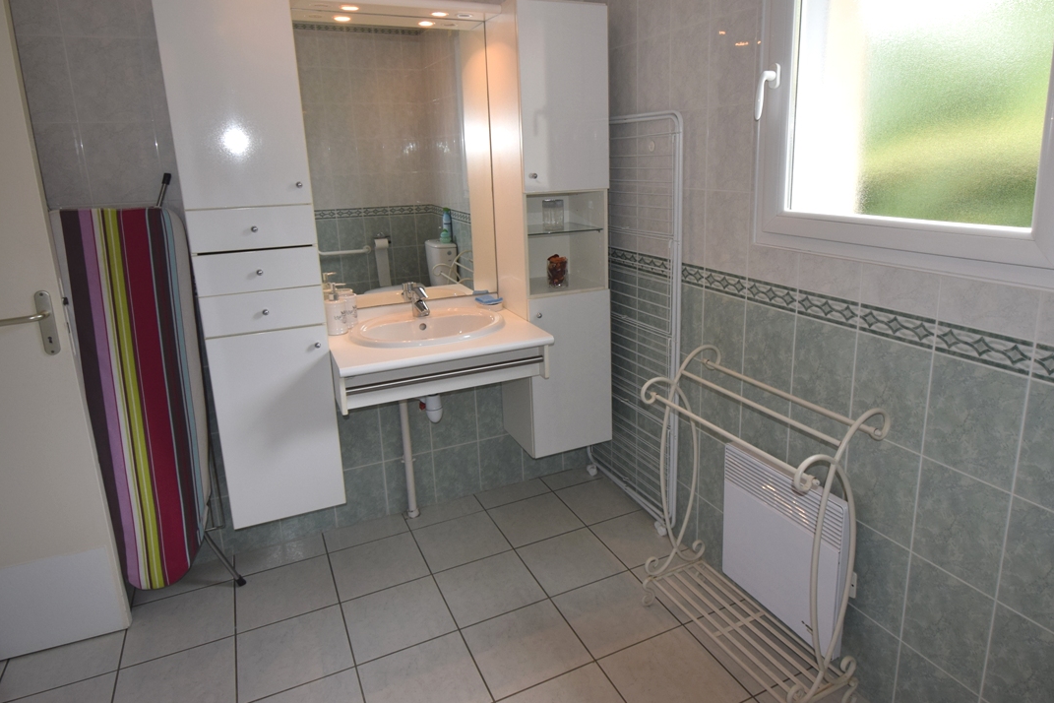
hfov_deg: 81.1
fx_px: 615
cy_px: 305
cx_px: 564
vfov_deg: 59.3
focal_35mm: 21
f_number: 5.6
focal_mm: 10
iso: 360
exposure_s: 1/125
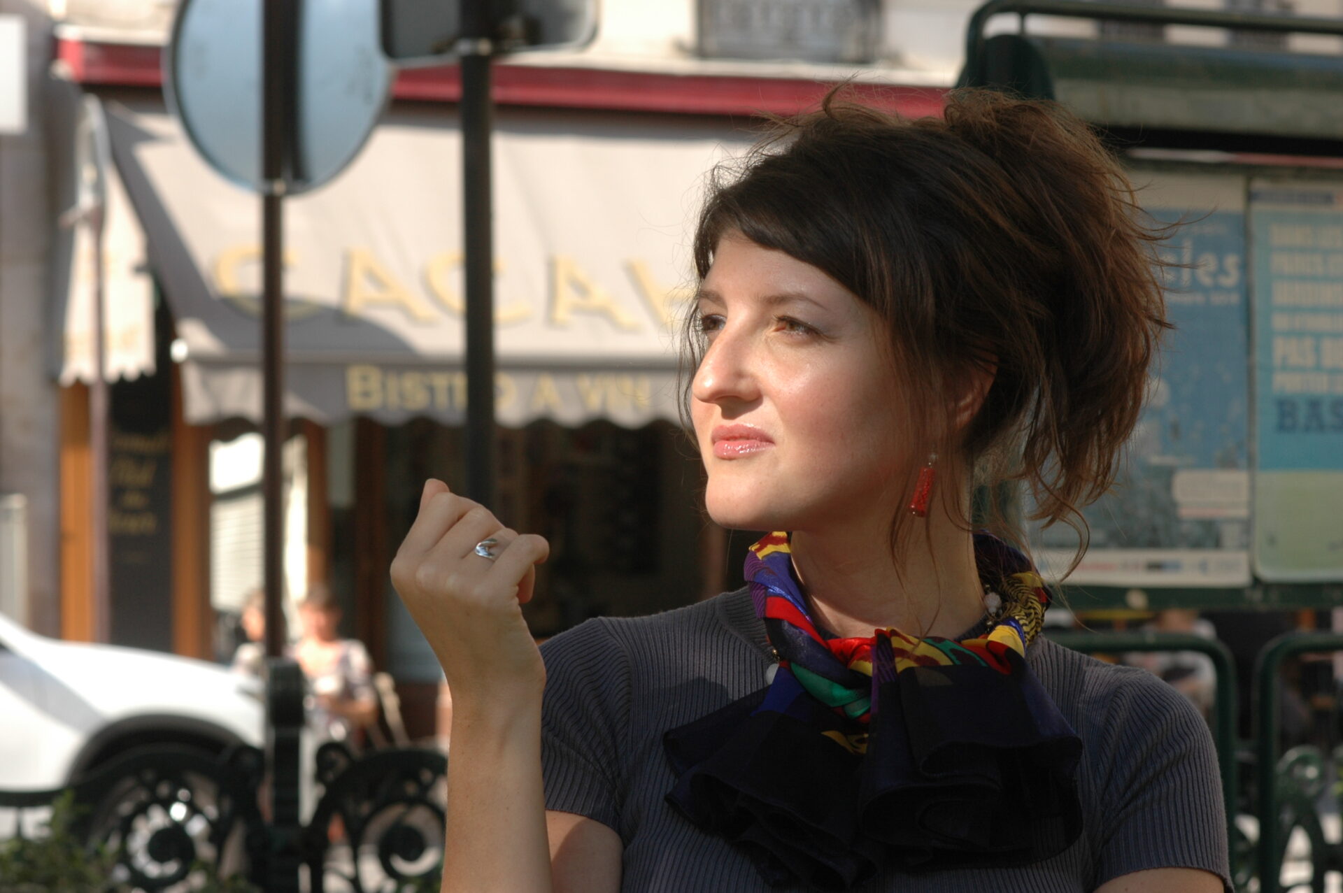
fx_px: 4753
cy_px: 446
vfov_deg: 10.7
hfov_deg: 16.1
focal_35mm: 128
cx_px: 672
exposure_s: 1/125
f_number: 8
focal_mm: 85
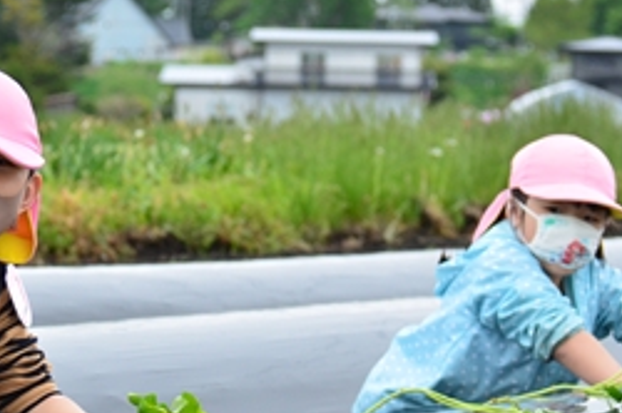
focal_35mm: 216
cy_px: 148
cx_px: 187
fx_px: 3727
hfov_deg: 9.5
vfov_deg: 6.3
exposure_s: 1/500
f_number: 5.6
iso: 1000
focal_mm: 72
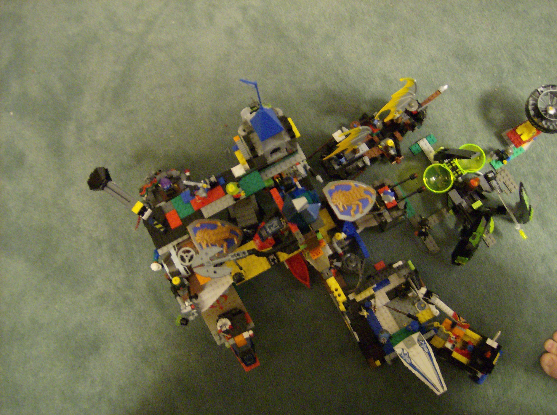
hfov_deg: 51.5
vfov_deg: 39.5
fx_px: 578
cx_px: 278
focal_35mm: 36
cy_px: 208
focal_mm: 6
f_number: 2.8
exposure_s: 1/2.71
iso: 400
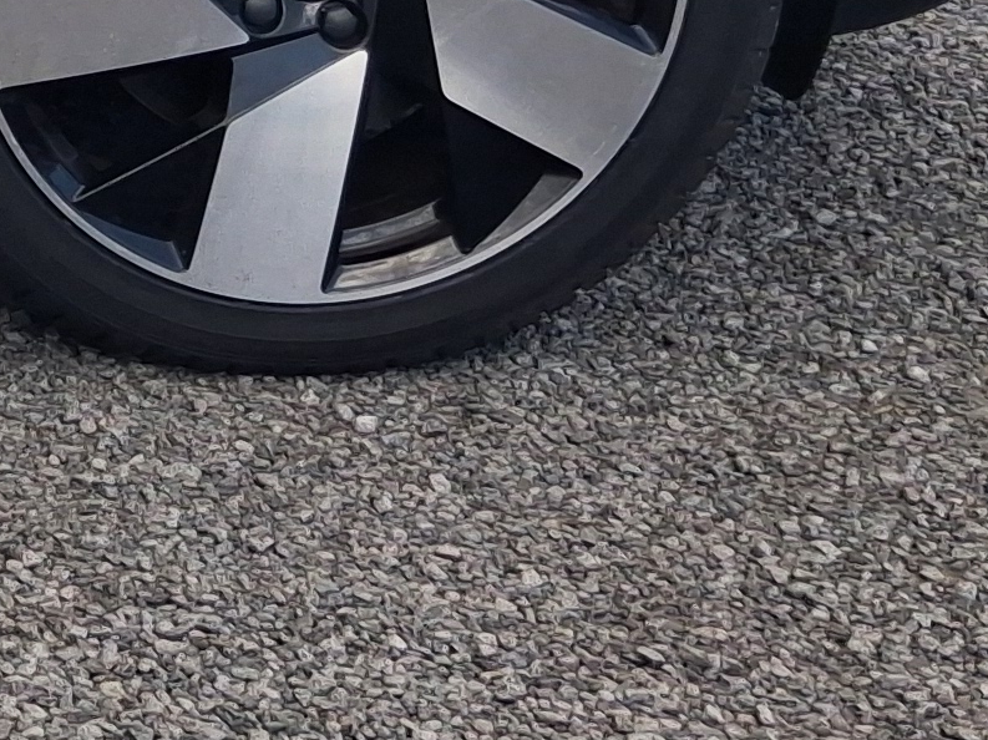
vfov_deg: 10.3
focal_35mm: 139
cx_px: -1337
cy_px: -402
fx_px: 3965
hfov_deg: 11.8
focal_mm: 4
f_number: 1.8
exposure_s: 1/379
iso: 20
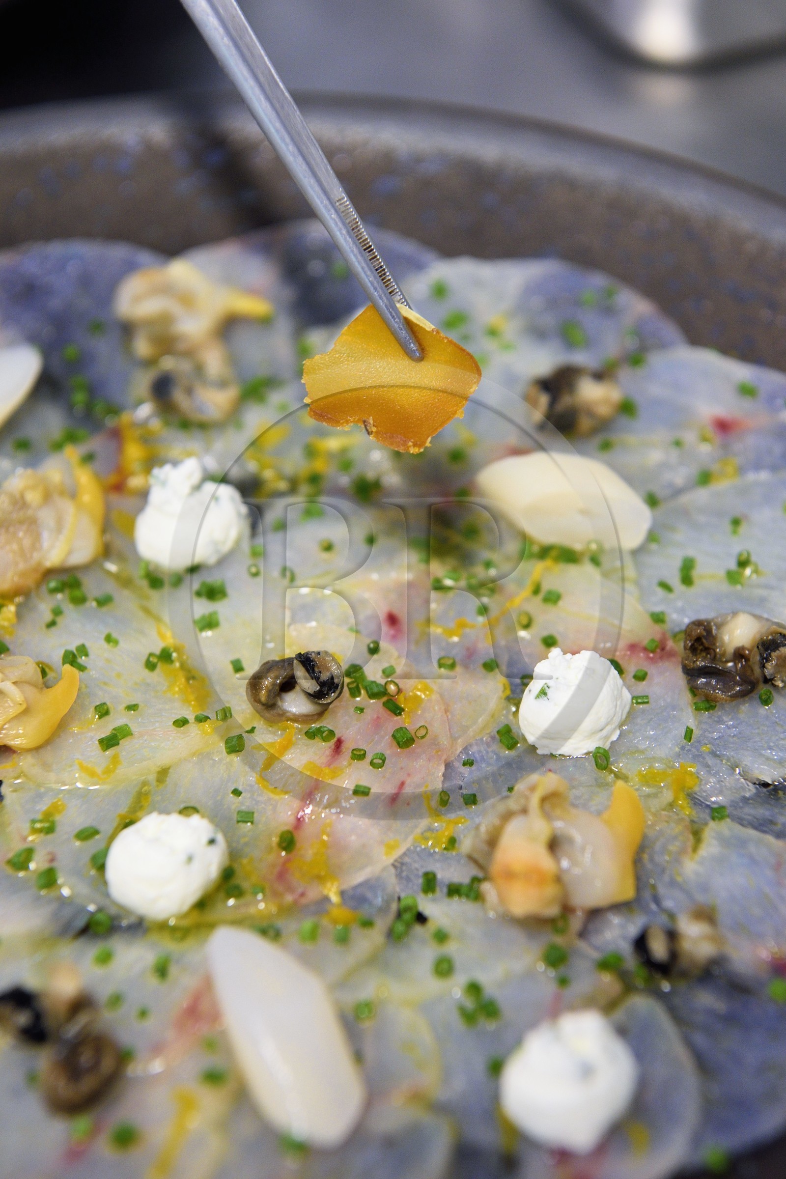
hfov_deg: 19.5
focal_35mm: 70
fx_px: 2292
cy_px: 590
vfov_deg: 28.8
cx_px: 393
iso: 1600
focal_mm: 70
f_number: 6.3
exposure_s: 1/40
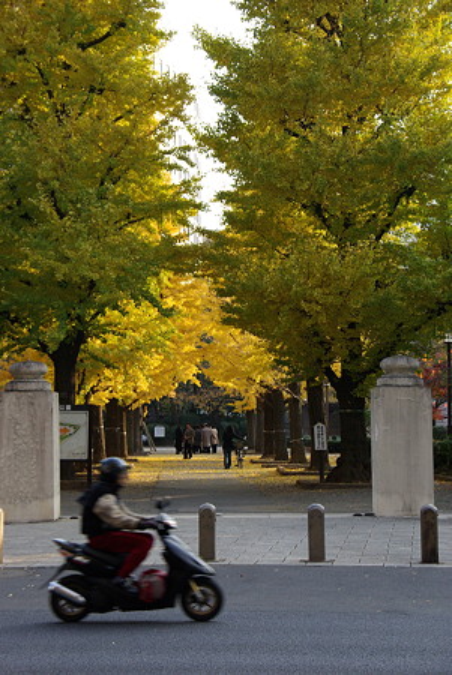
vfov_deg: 23.4
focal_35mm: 87
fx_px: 1635
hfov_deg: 15.7
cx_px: 226
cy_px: 338
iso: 560
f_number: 8
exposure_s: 1/250
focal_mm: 57.5
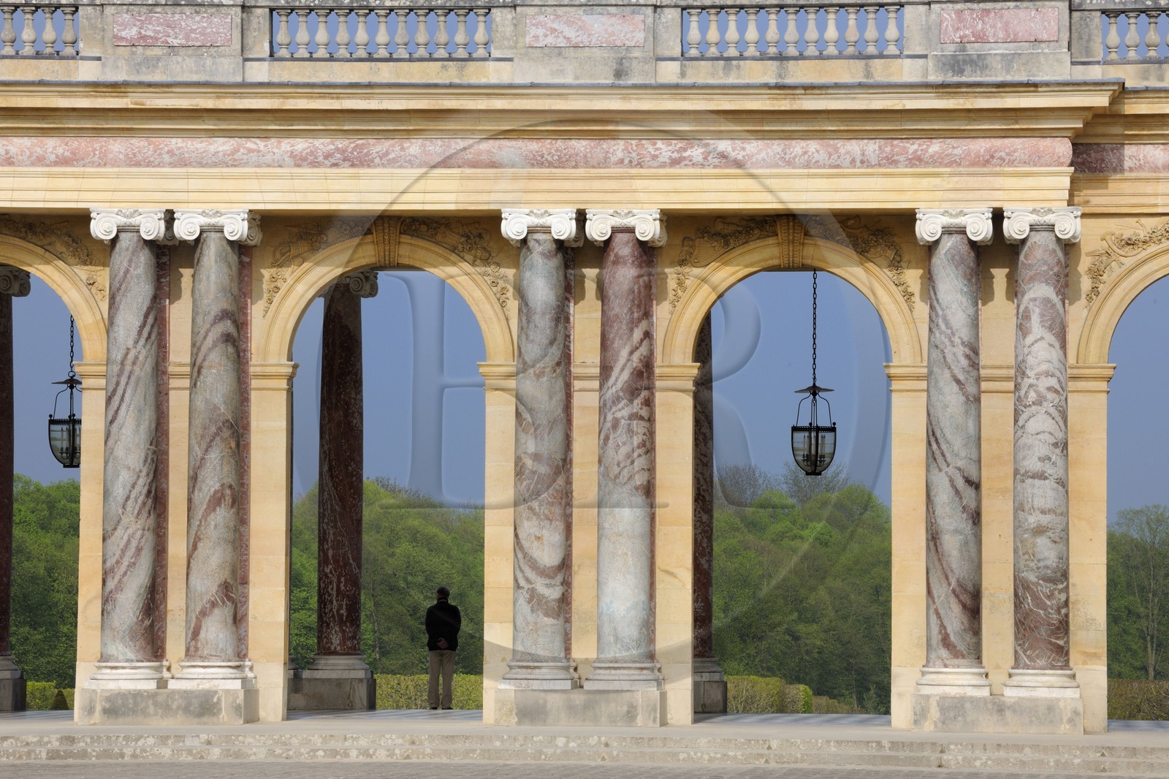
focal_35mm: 150
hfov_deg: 13.7
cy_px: 390
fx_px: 4870
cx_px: 584
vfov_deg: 9.1
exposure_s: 1/160
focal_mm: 150
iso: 200
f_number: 16
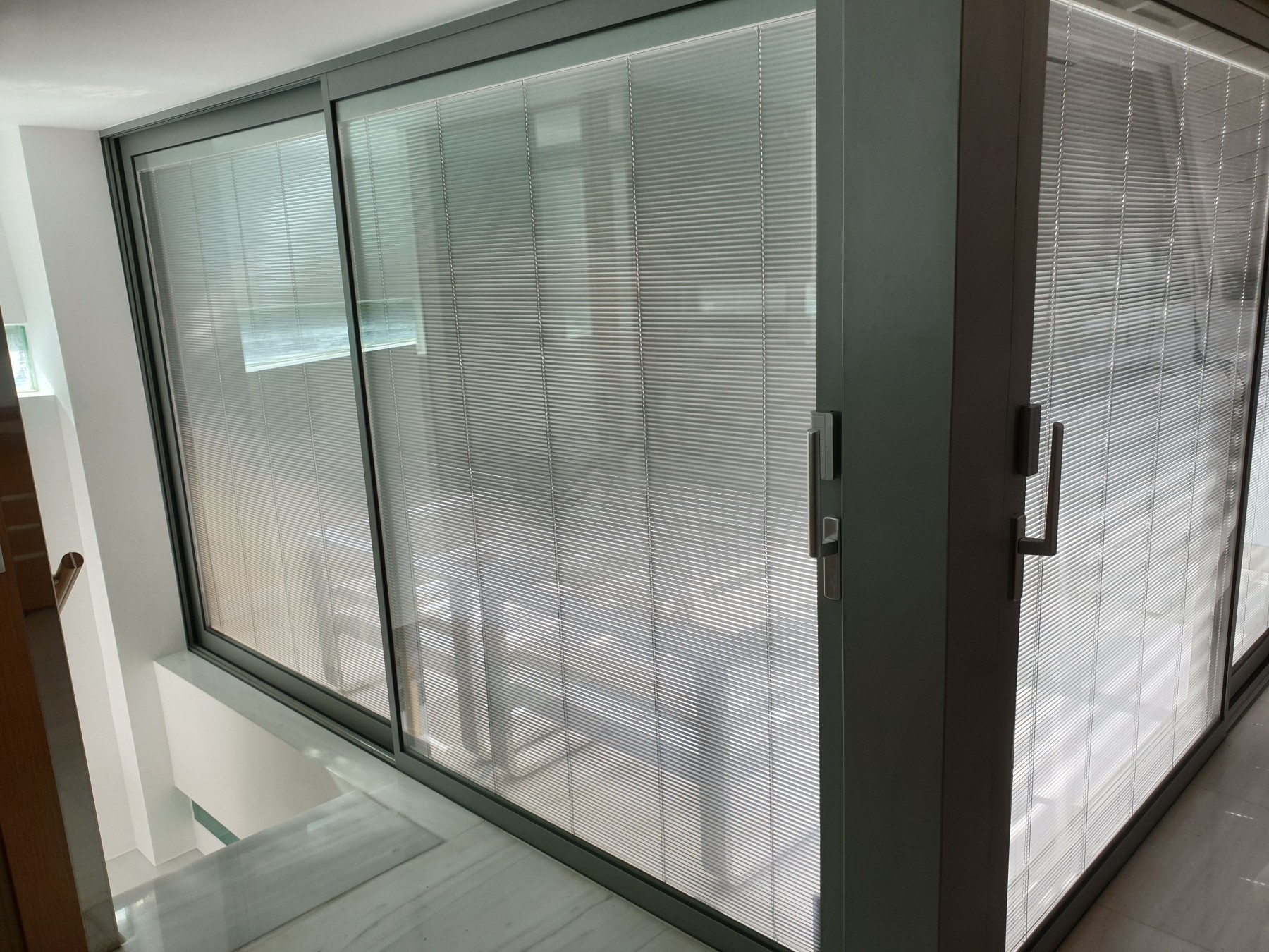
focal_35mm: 26
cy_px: 476
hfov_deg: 67.3
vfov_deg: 53.1
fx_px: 953
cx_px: 634
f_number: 2.4
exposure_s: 1/138
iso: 50
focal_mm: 4.3
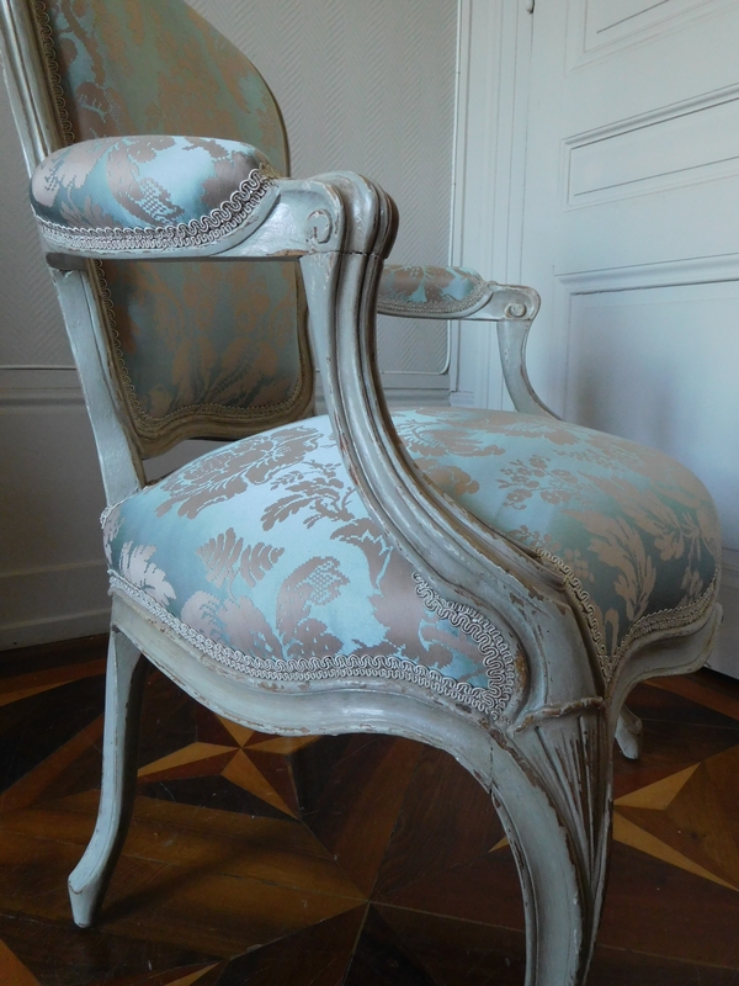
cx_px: 370
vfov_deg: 69.4
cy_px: 493
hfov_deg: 54.9
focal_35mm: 25
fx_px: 712
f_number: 3.4
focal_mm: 4.5
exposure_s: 1/30
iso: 400
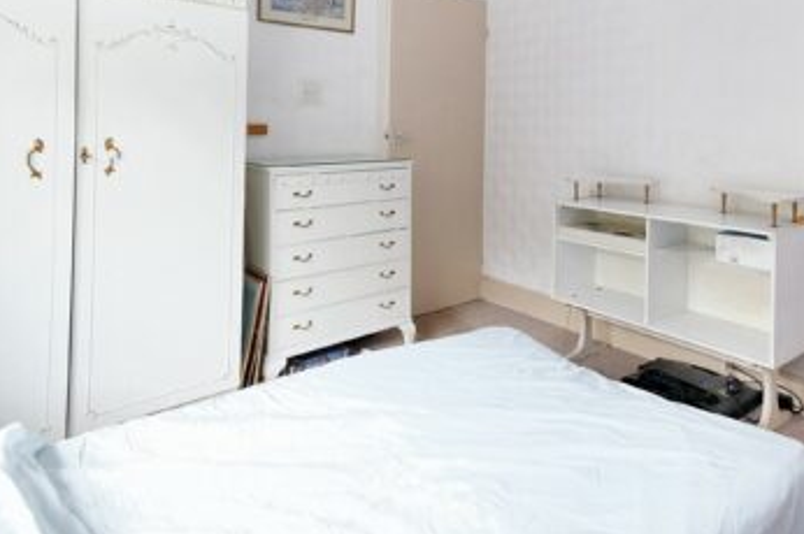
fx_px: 558
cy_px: 135
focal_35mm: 25
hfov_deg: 70.9
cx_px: 476
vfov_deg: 49.2
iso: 800
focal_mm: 10
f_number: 4
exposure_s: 1/17
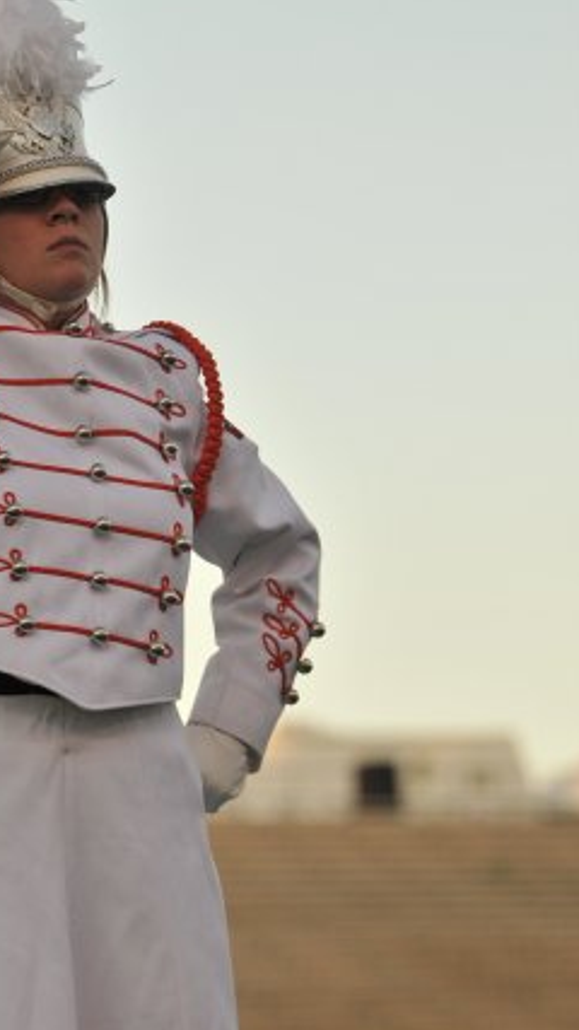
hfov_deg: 5.8
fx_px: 5728
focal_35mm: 210
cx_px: 103
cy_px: 466
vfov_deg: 10.3
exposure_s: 1/2000
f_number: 2.8
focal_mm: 95
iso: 200
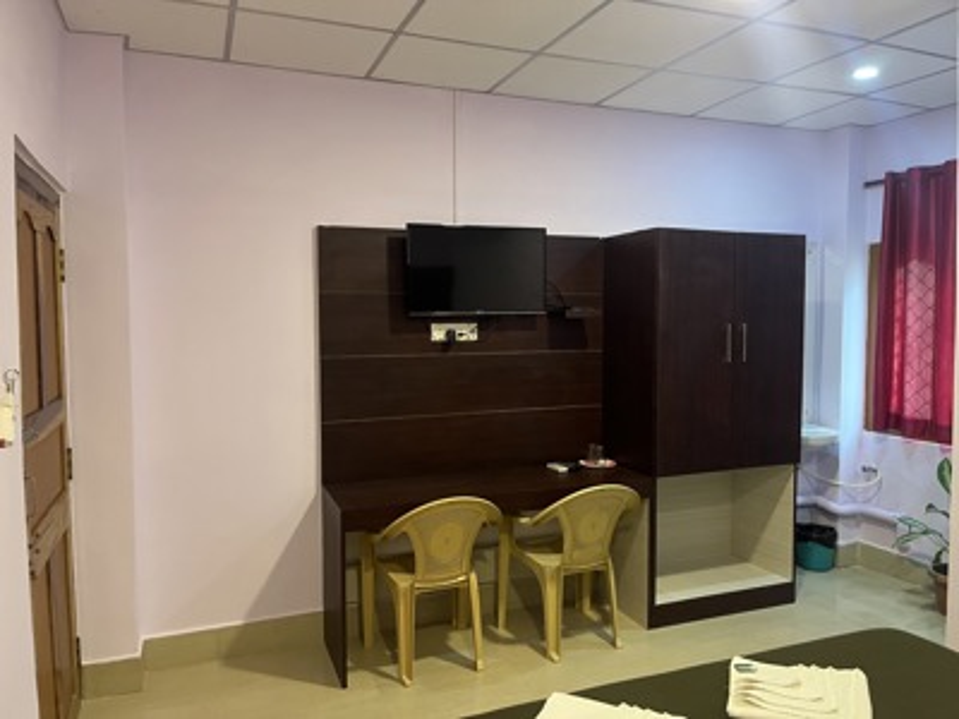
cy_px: 360
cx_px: 480
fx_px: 720
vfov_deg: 53.1
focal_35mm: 26
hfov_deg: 67.3
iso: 400
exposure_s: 1/50
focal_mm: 5.1
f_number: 1.6
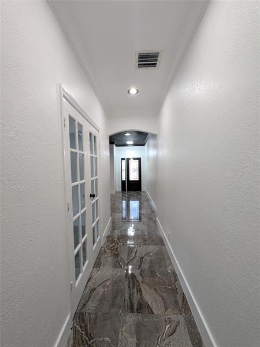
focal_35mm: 13
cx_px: 130
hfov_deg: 89.9
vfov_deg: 106.2
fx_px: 130
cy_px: 174
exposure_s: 1/30
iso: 60
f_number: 2.2
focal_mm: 1.54
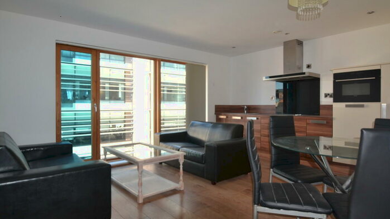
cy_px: 104
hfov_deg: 85.1
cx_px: 195
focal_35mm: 21
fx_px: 212
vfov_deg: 54.6
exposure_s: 1/125
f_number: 4
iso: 250
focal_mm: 13
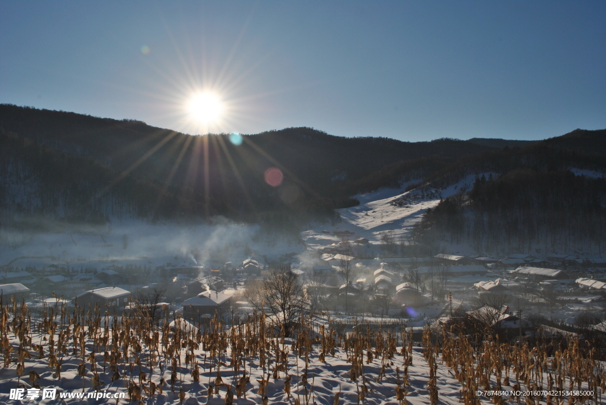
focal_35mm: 33
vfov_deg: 40.1
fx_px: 556
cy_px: 202
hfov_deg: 57.2
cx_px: 303
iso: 100
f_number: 13
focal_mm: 22
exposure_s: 1/640
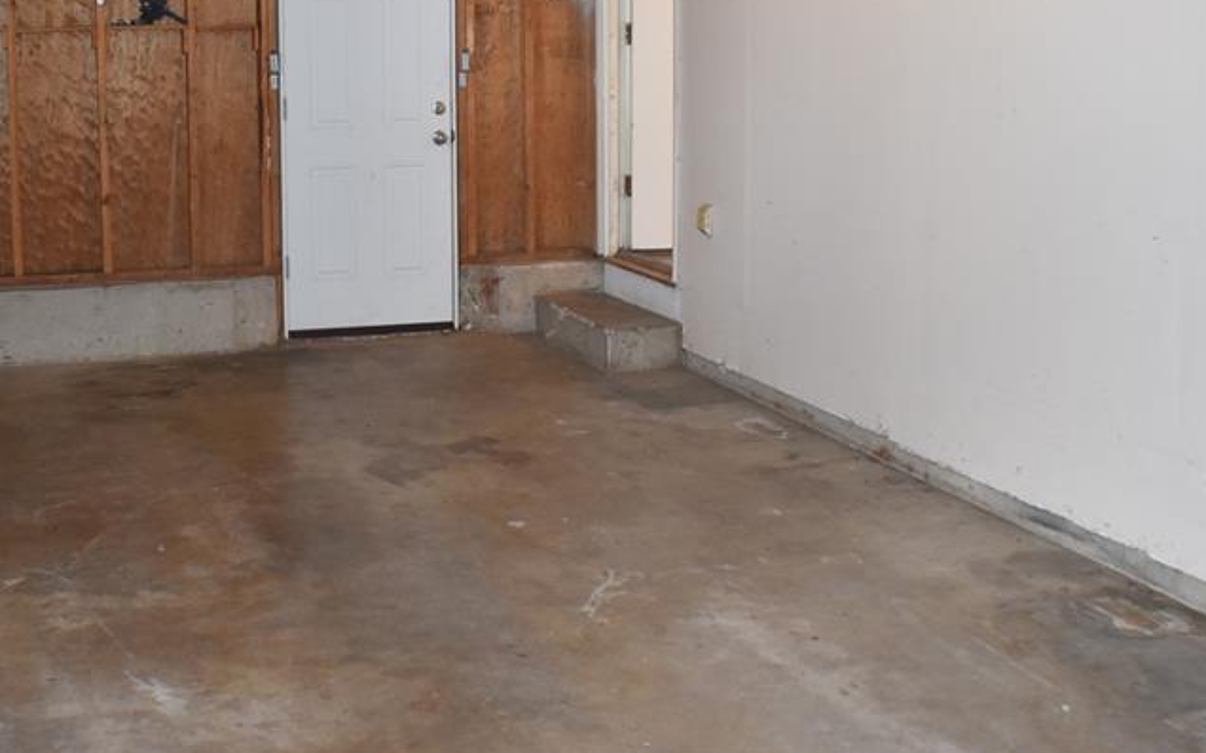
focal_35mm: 64
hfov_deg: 31.6
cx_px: 349
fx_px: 2103
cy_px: 148
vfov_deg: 20.1
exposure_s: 1/100
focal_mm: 26
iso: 800
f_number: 5
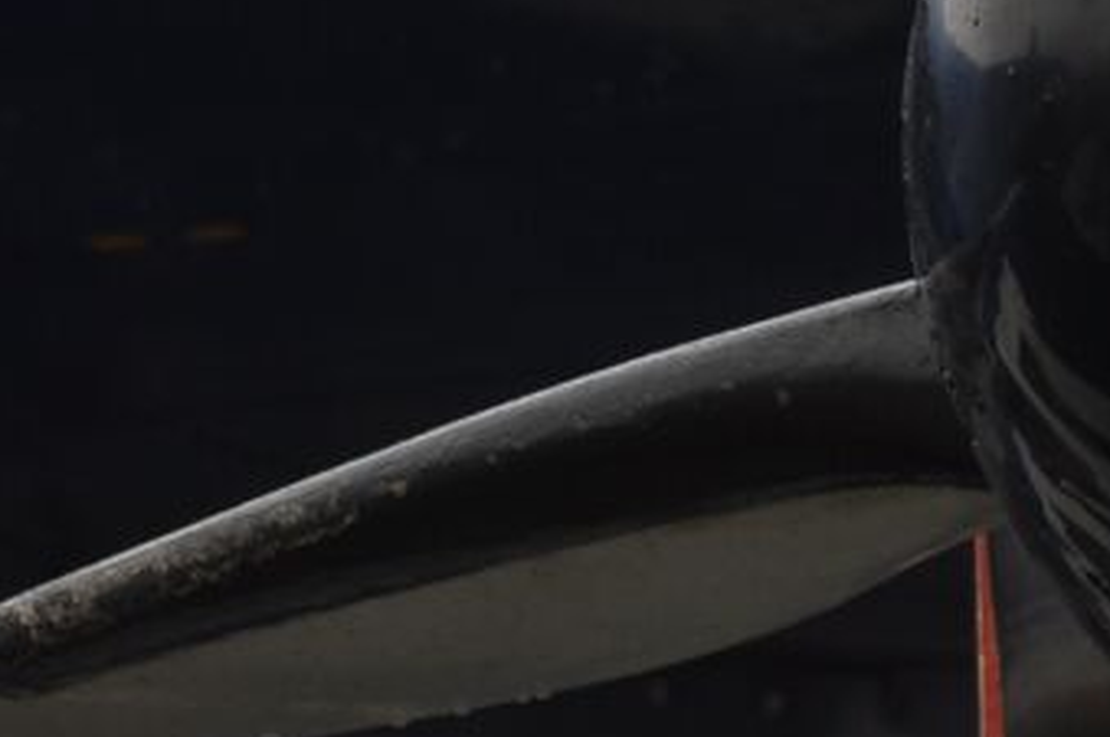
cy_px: 108
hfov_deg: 2.0
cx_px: 1716
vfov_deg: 1.3
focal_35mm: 1018
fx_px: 31343
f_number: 8
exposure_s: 1/100
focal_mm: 180
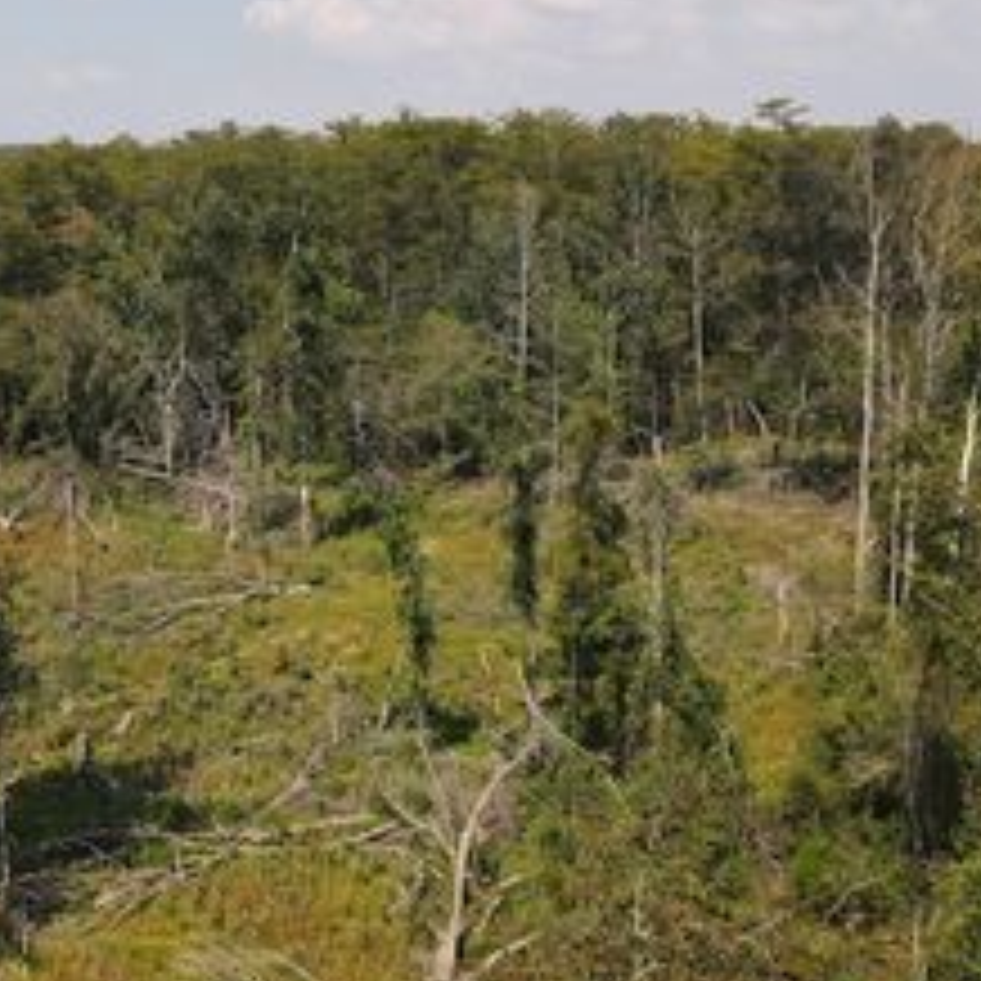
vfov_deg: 39.9
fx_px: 1347
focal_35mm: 42
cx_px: 344
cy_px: 403
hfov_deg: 39.6
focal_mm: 4.5
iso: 100
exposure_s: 1/40
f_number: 2.8
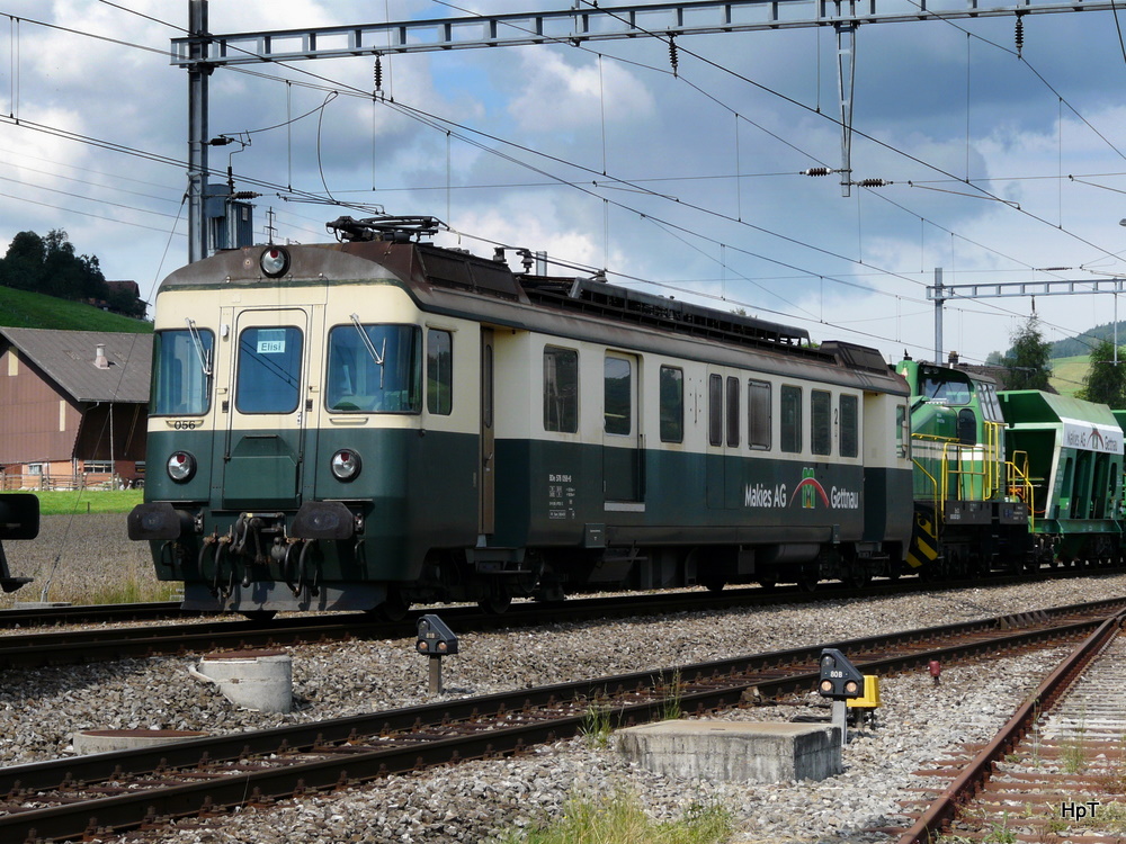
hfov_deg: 21.3
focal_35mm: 92
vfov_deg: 16.1
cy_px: 422
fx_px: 2993
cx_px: 563
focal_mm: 15.1
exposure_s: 1/320
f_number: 5.6
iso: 100
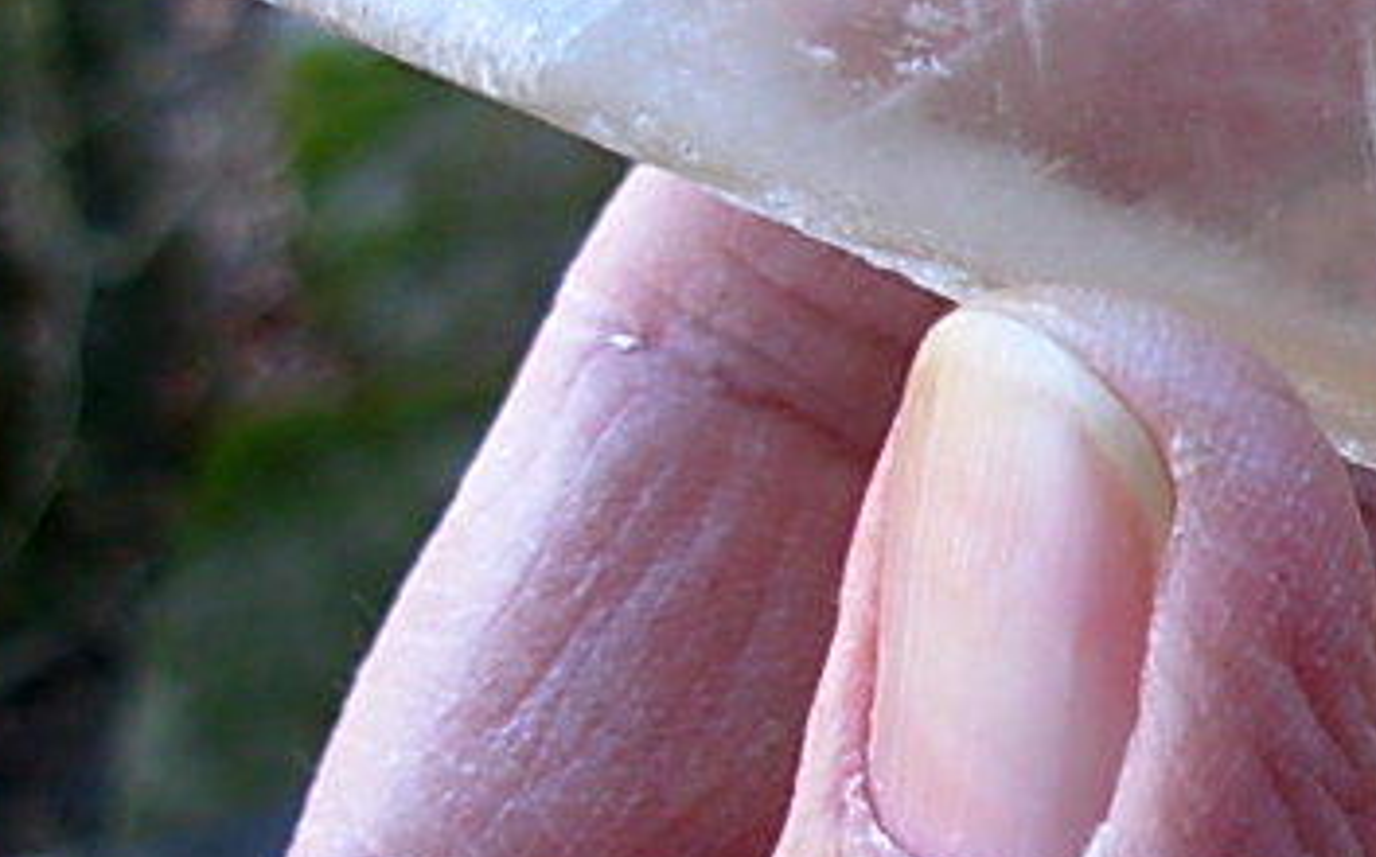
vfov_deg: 11.2
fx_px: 4384
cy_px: 351
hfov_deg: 16.5
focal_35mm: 117
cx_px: 1937
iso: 50
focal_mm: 6.3
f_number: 2.9
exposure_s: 1/65.9
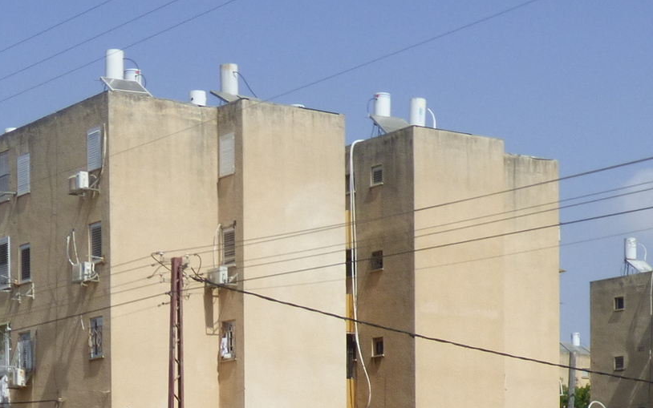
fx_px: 1922
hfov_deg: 19.3
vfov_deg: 11.6
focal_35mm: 108
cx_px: 274
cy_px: 601
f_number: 3.4
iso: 100
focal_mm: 6.18
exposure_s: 1/1600
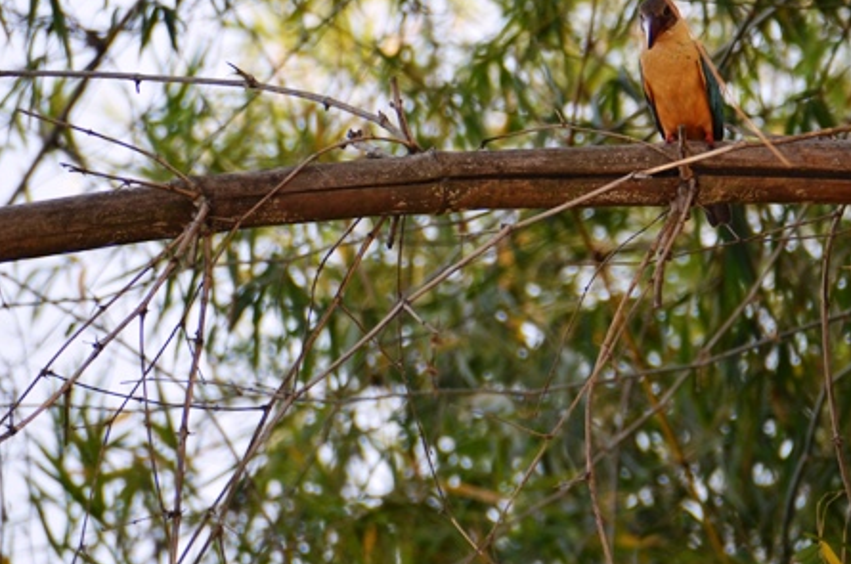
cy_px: 51
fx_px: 20269
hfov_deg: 2.4
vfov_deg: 1.6
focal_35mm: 859
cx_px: 669
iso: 160
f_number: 5.6
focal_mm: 300
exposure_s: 1/250
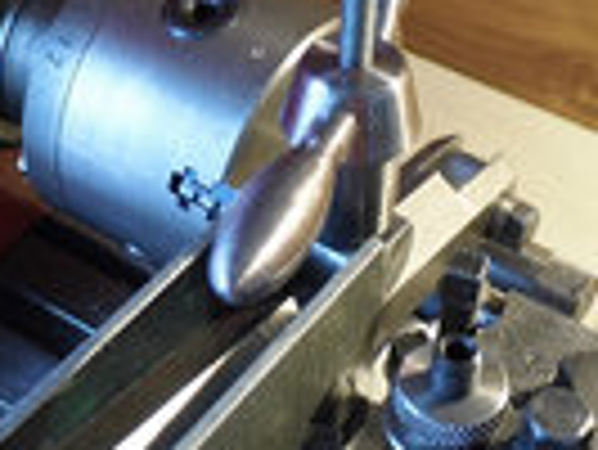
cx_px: 346
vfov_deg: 19.6
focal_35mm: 75
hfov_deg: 25.9
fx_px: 1297
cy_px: 270
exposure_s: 1/9
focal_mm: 4.5
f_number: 3.1
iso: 100
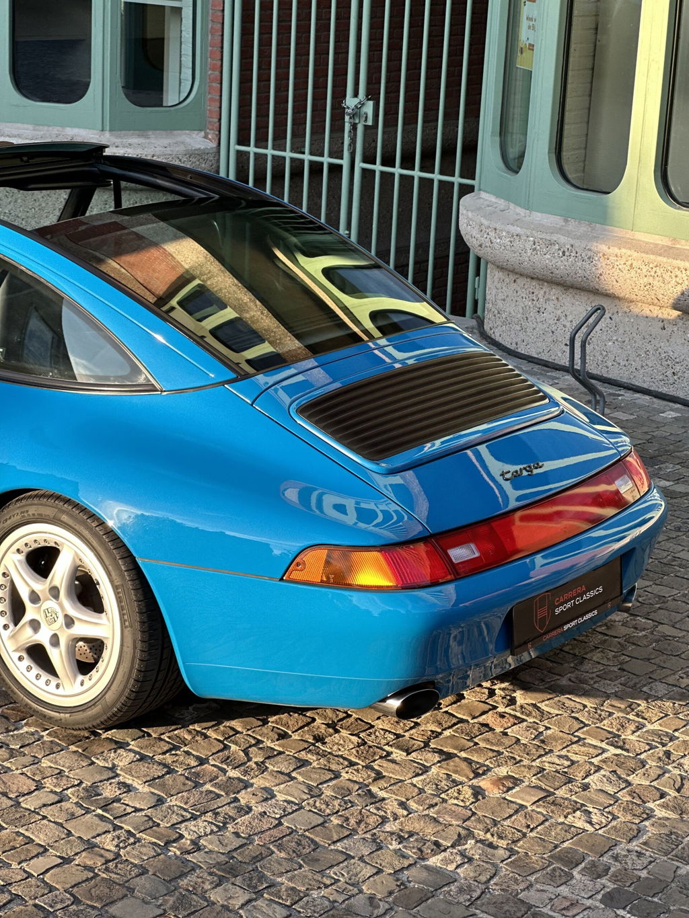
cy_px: 459
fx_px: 2043
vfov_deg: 25.3
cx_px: 344
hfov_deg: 19.1
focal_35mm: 77
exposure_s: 1/121
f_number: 2.8
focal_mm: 9
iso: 40
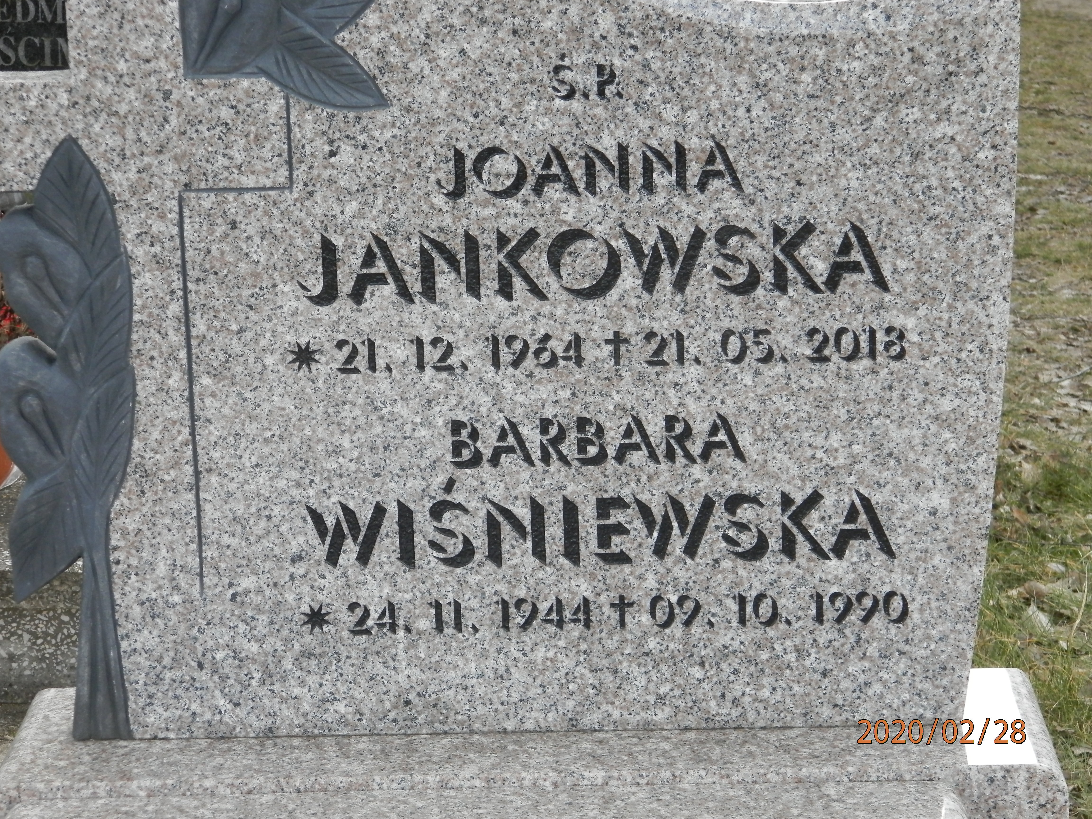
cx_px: 546
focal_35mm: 106
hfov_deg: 18.5
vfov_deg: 14.0
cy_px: 410
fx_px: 3344
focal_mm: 19
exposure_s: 1/125
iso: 200
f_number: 4.5
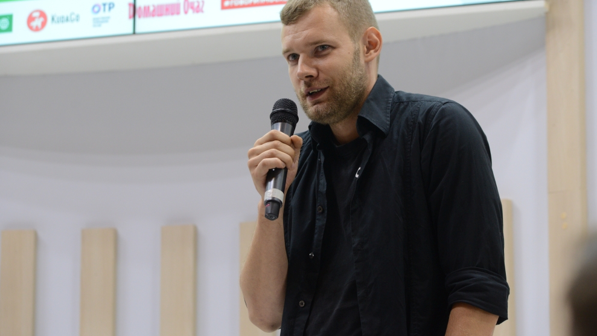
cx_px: 299
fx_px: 1678
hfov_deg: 20.2
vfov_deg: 11.4
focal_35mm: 106
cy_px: 144
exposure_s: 1/200
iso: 1600
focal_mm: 100
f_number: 4
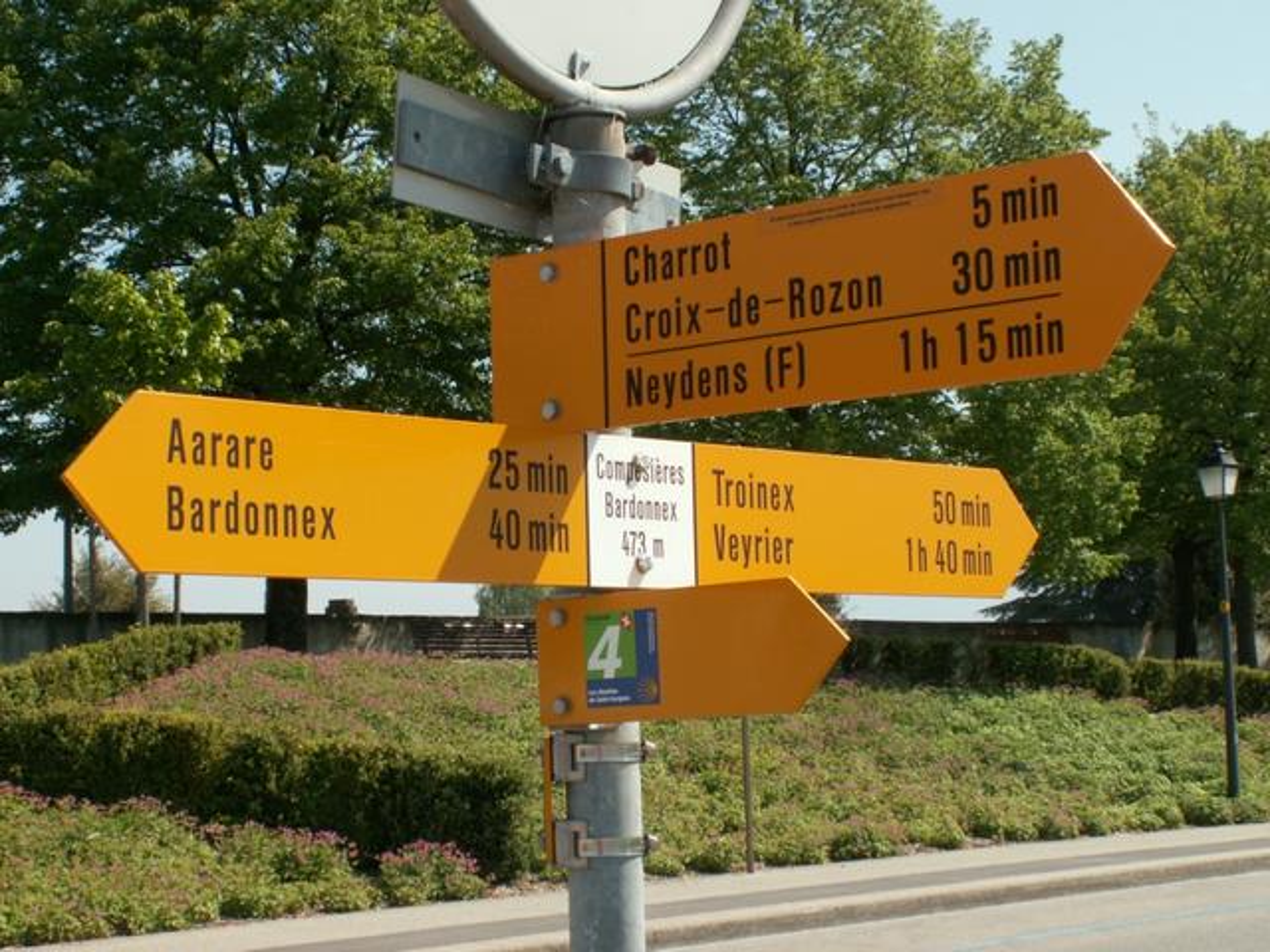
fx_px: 2421
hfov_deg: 29.4
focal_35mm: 66
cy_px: 476
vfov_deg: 22.3
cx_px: 635
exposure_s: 1/125
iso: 50
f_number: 7.1
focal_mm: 11.06
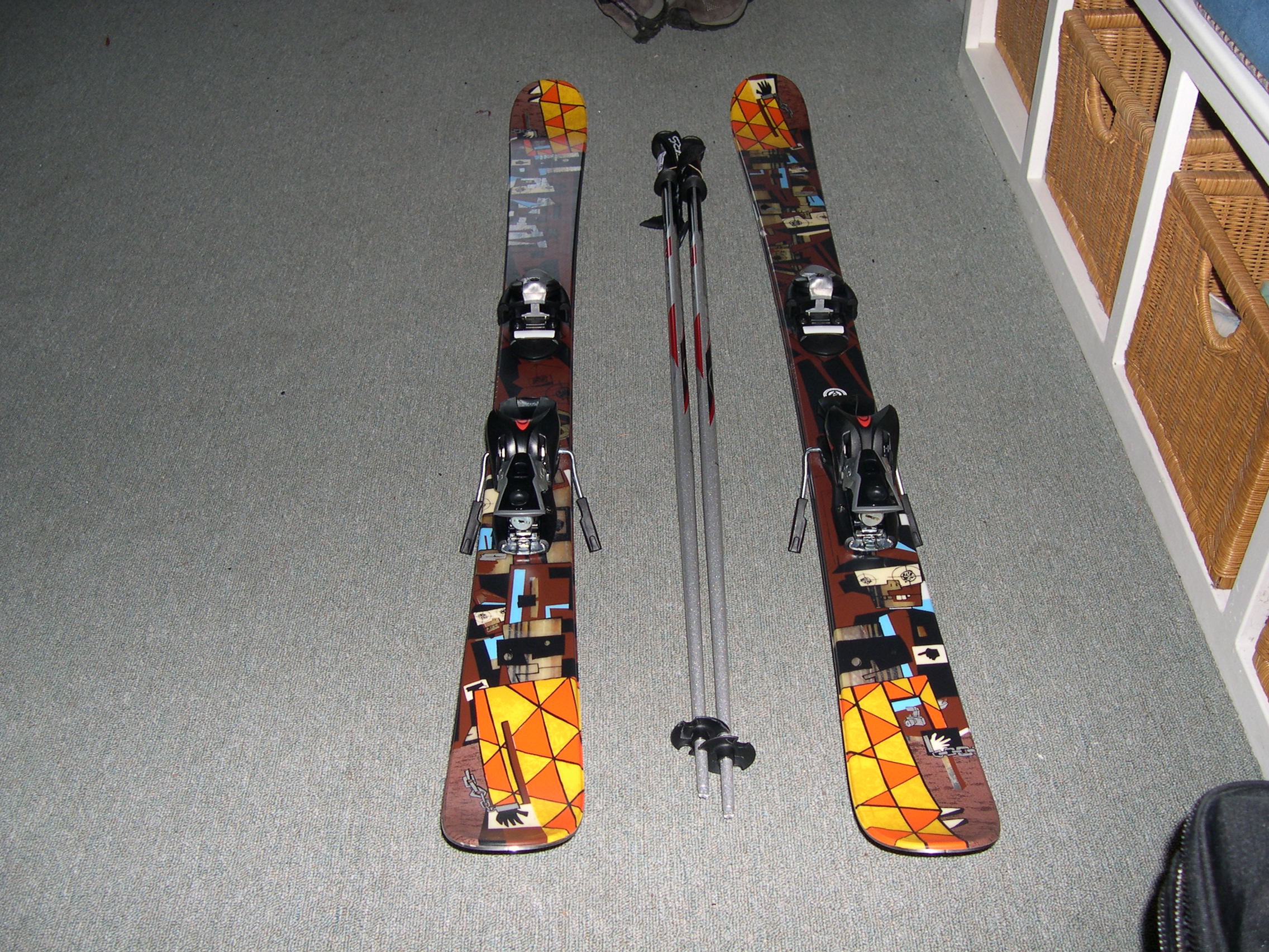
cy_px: 476
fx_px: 1393
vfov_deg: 37.7
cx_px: 634
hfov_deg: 49.0
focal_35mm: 38
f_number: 2.8
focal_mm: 8
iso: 100
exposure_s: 1/60
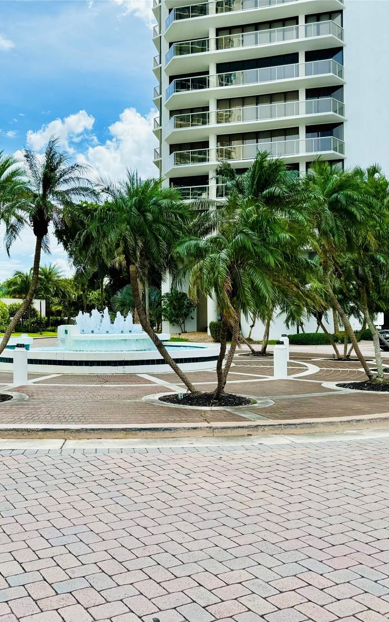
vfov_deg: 56.7
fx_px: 577
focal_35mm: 34
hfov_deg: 36.6
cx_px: 109
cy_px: 311
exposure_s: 1/3413
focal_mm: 6.76
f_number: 1.78
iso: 80
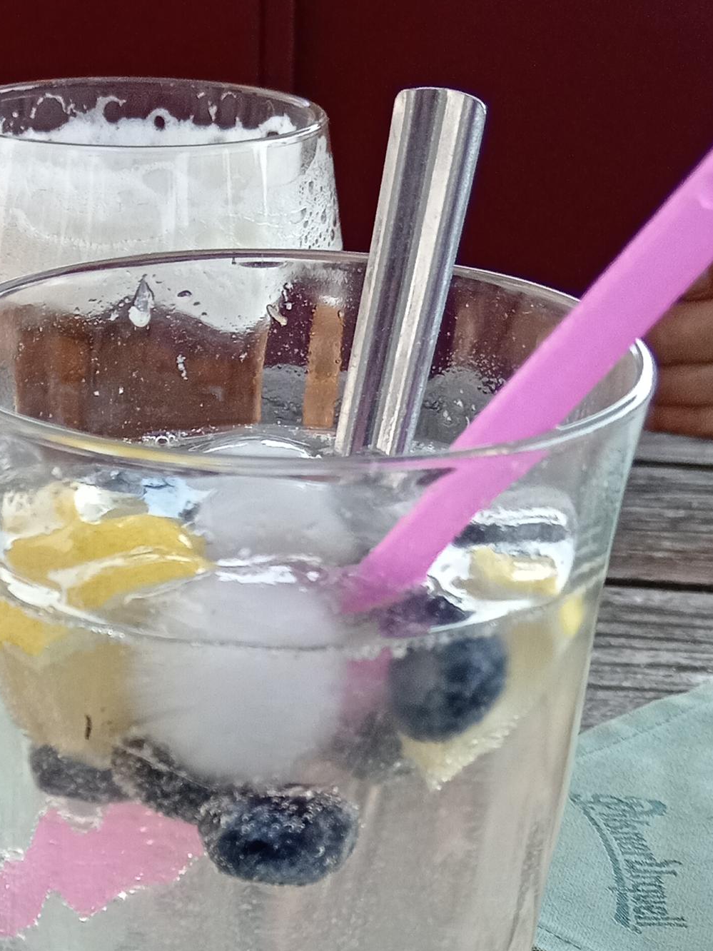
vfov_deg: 21.8
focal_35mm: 83
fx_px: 2279
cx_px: 39
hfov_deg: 17.5
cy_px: 1148
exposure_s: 1/900
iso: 697
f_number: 1.9
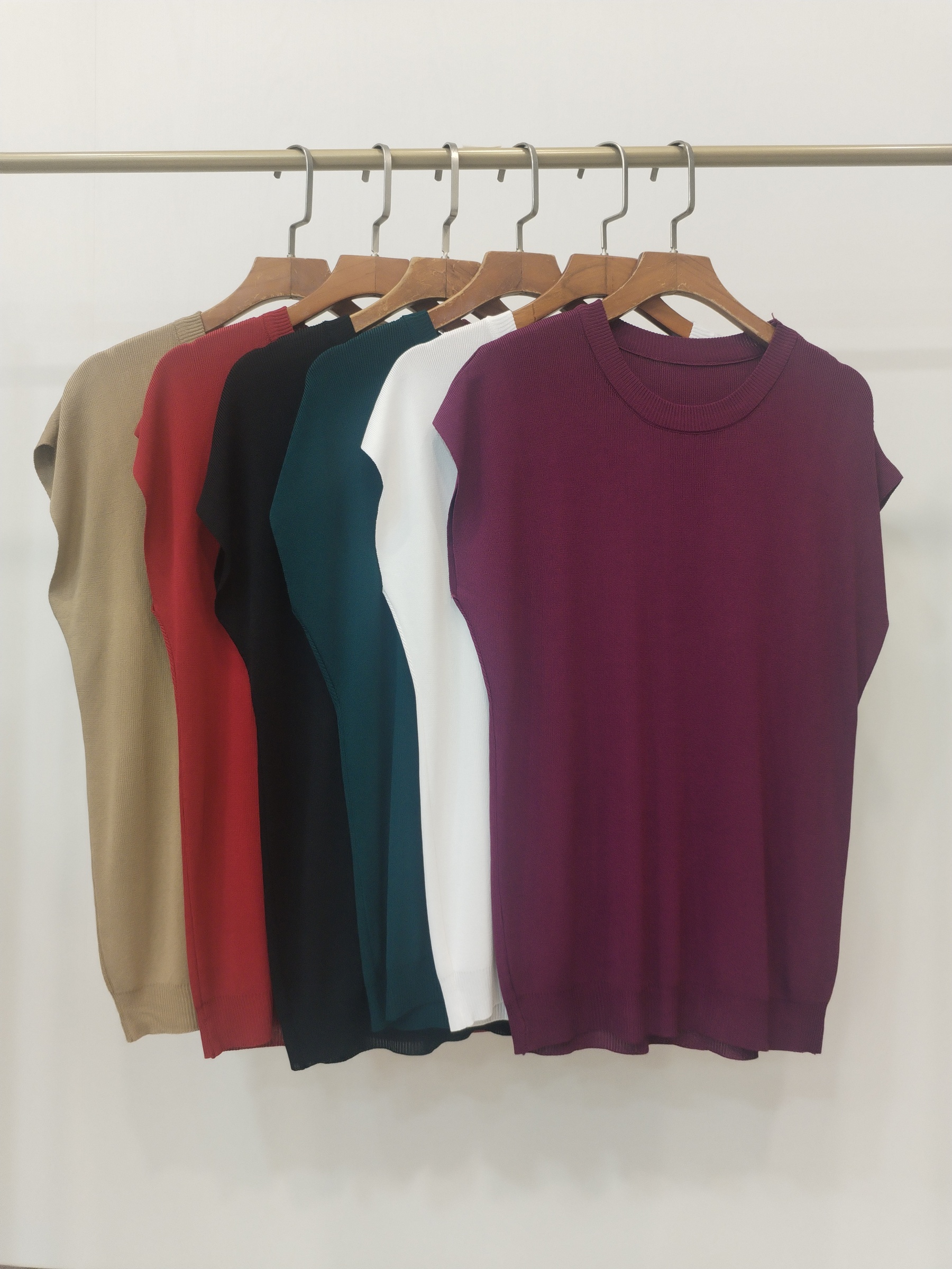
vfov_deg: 61.7
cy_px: 634
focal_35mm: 29
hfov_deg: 48.2
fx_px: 1063
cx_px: 476
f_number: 1.8
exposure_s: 1/40
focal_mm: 4.75
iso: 364
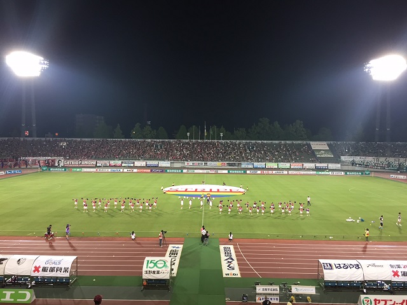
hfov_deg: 61.7
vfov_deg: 48.2
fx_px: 341
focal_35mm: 29
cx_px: 204
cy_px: 152
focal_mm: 4.15
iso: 32
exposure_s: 1/30
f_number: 2.2
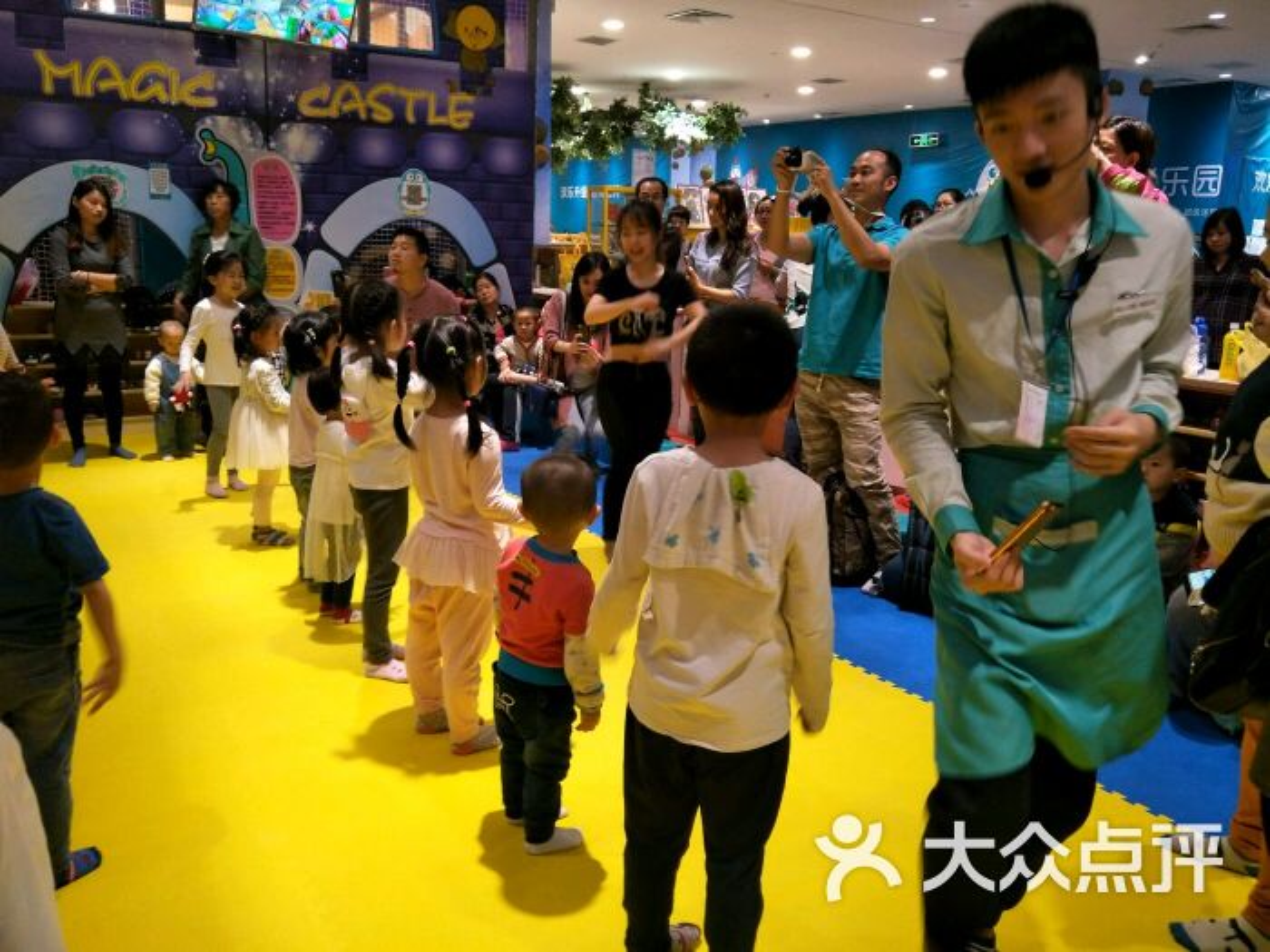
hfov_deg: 71.6
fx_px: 881
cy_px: 476
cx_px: 635
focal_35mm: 24
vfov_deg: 56.8
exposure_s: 1/33
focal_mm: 4.1
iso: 125
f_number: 1.7
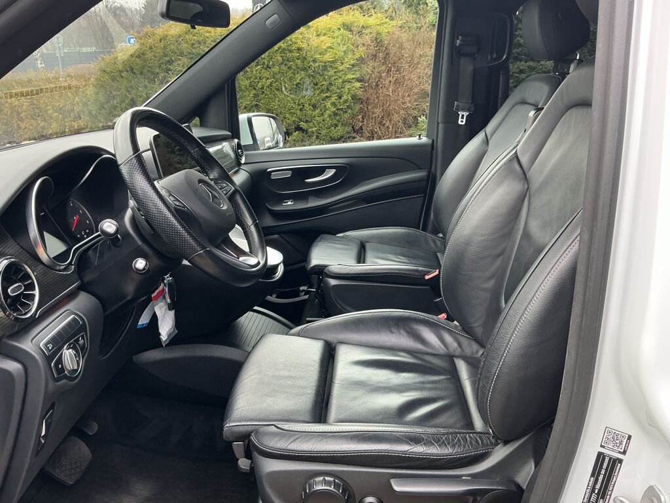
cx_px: 335
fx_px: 561
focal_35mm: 29
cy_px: 252
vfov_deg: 48.2
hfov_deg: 61.7
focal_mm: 3
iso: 50
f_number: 1.8
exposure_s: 1/60
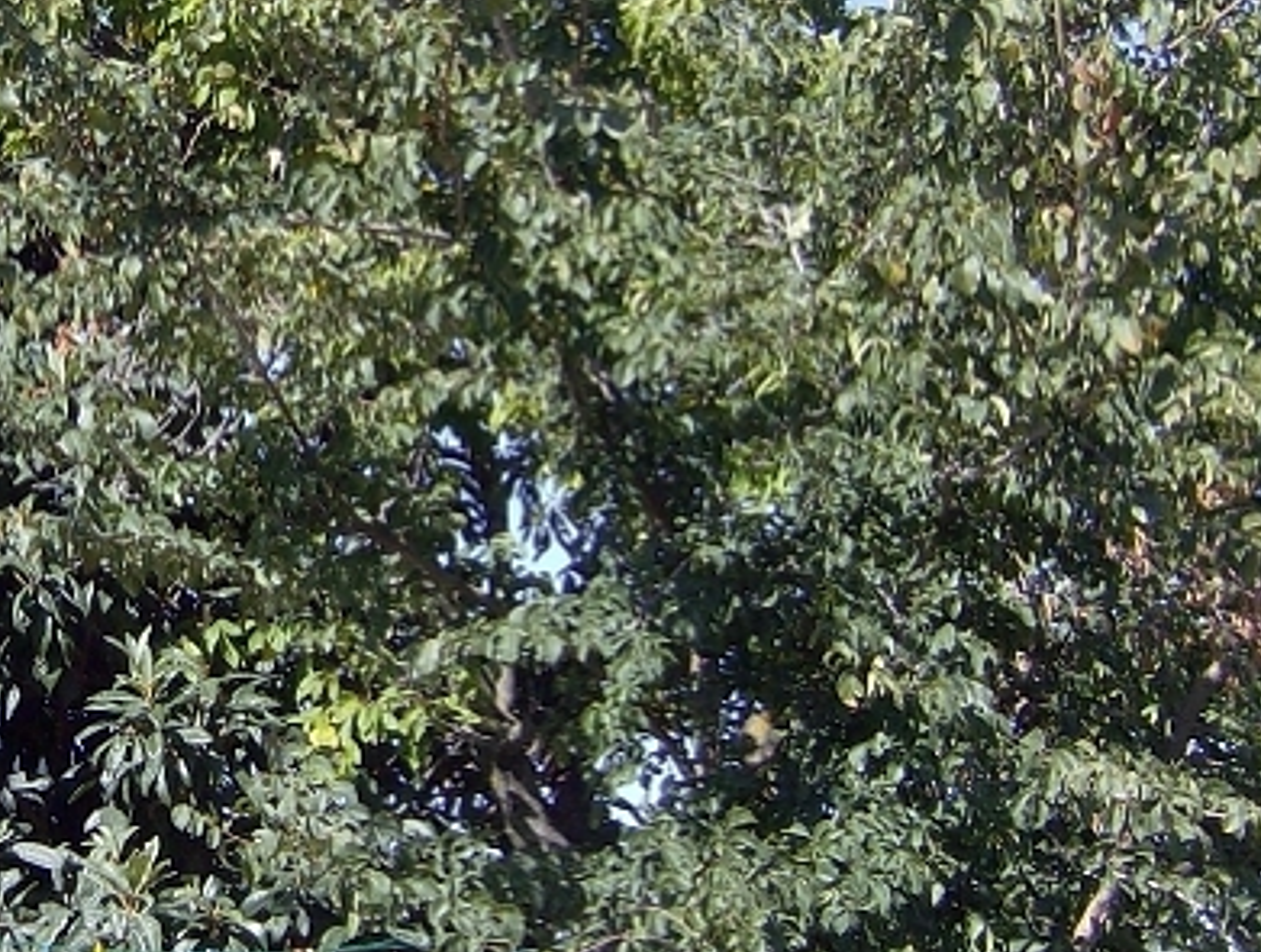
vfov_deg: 13.5
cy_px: 316
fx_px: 4016
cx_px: 81
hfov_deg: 17.5
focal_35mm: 110
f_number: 4.7
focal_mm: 6
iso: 100
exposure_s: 1/402
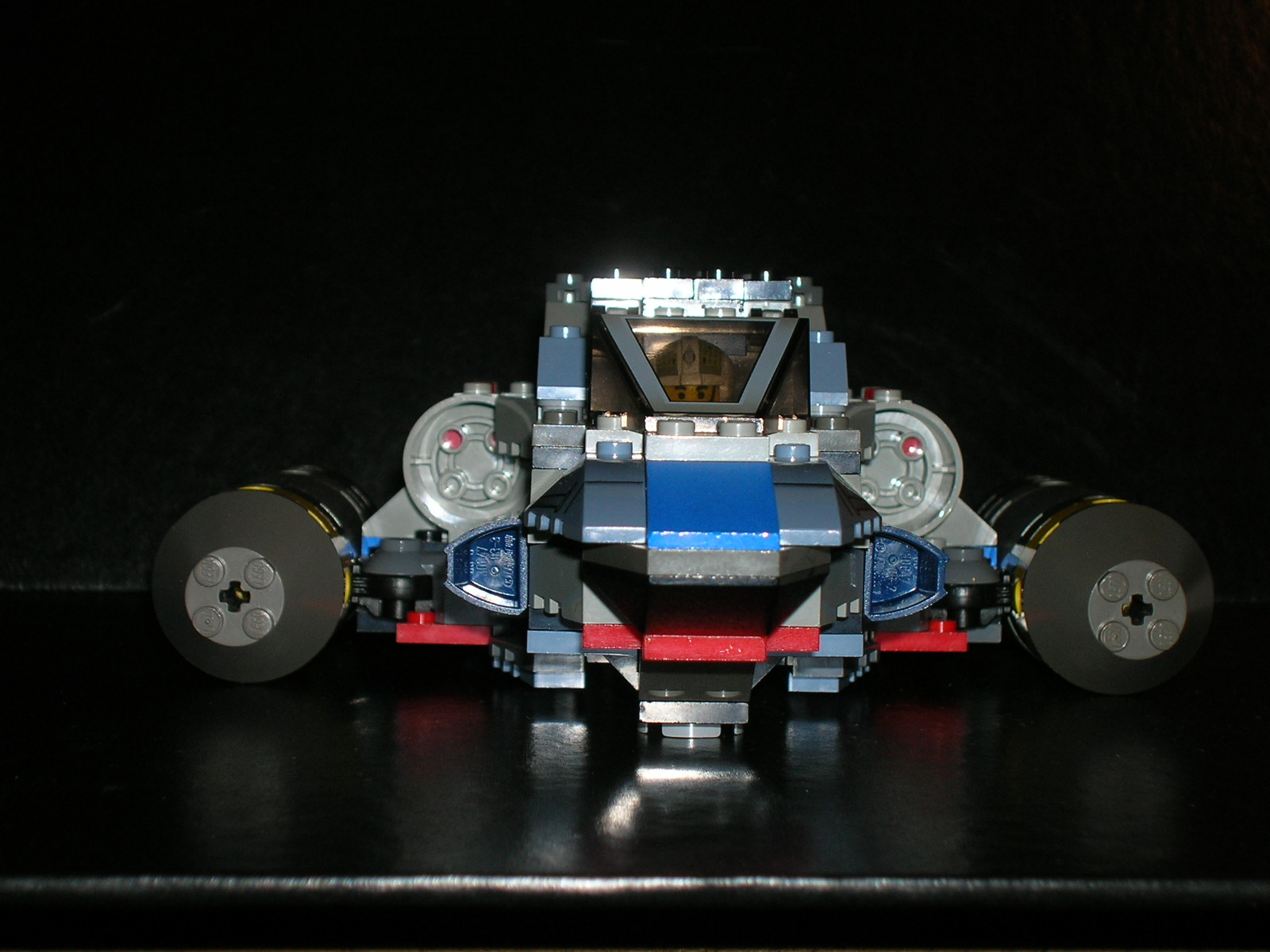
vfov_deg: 18.9
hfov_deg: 25.0
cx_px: 635
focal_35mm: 78
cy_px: 476
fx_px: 2862
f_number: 4.1
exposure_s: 1/60.1
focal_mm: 13
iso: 50
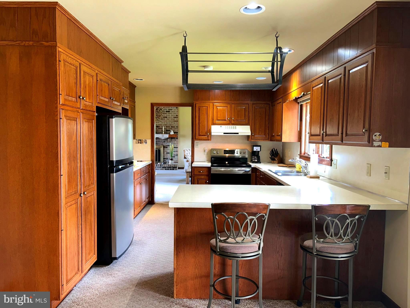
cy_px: 154
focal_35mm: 26
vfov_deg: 53.1
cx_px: 205
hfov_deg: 67.3
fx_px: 308
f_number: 1.5
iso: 64
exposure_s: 1/37
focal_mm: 5.7
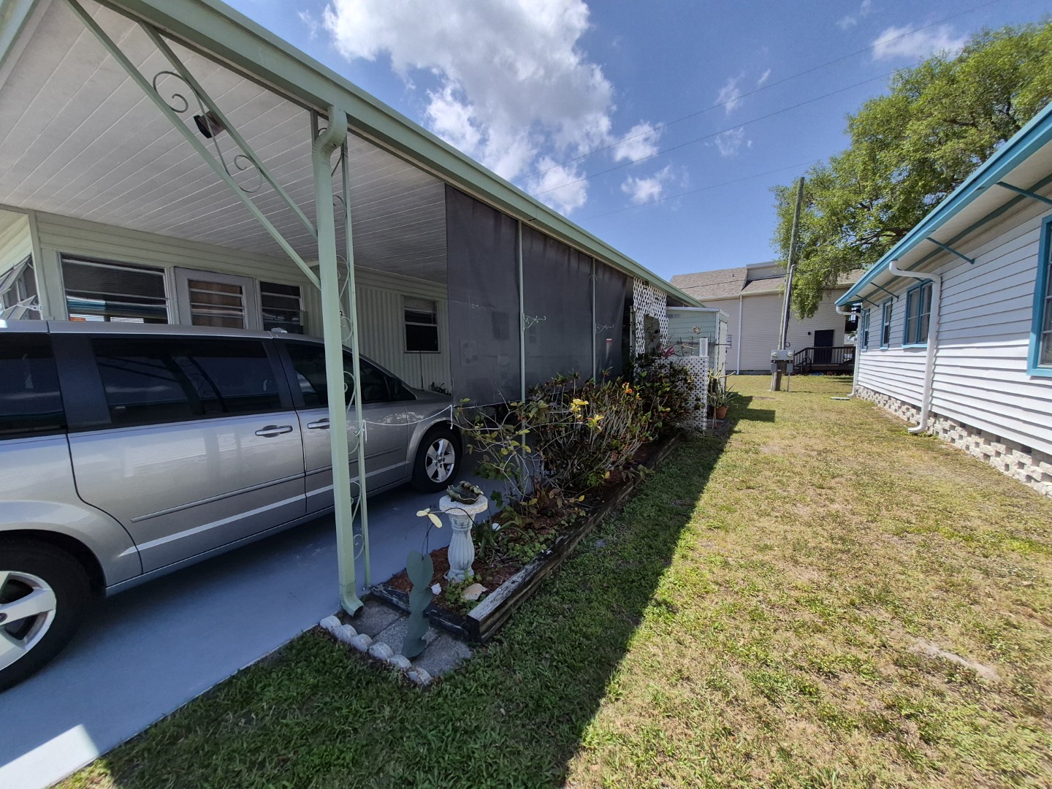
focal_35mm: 13
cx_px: 526
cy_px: 394
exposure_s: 1/1736
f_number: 2.2
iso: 40
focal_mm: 1.74
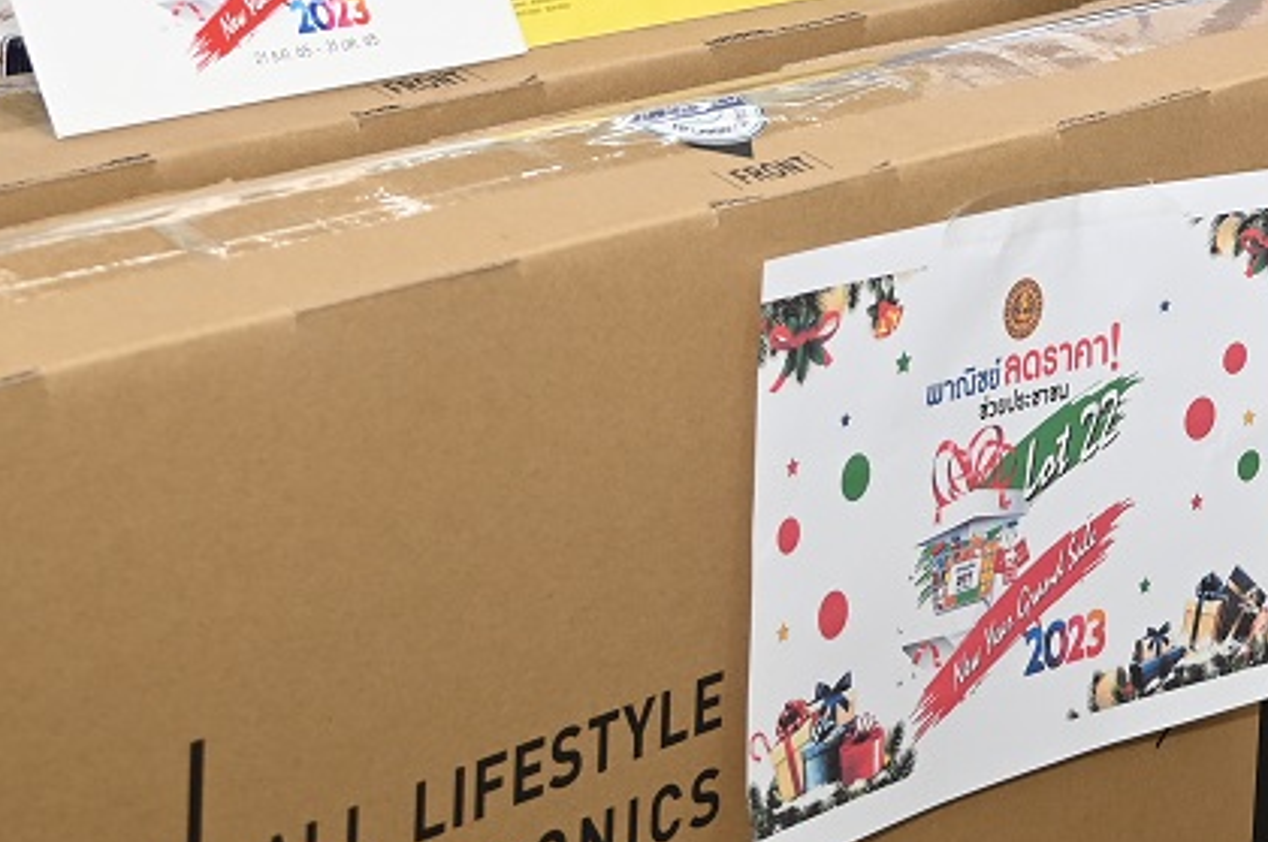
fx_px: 4433
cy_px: -353
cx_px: 1555
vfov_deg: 10.5
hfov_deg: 15.6
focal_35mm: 126
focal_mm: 35
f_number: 4.5
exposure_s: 1/80
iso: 200
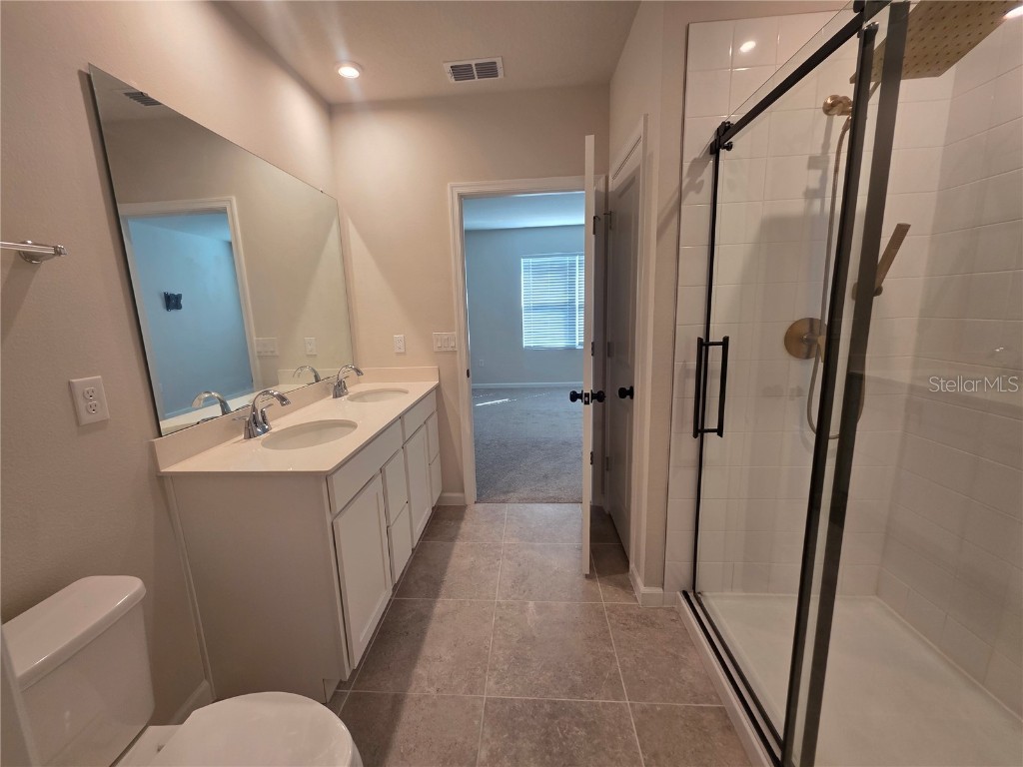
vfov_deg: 89.9
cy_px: 384
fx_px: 384
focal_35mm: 13
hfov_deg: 106.2
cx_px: 512
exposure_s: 1/120
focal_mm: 2.2
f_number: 1.9
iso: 125
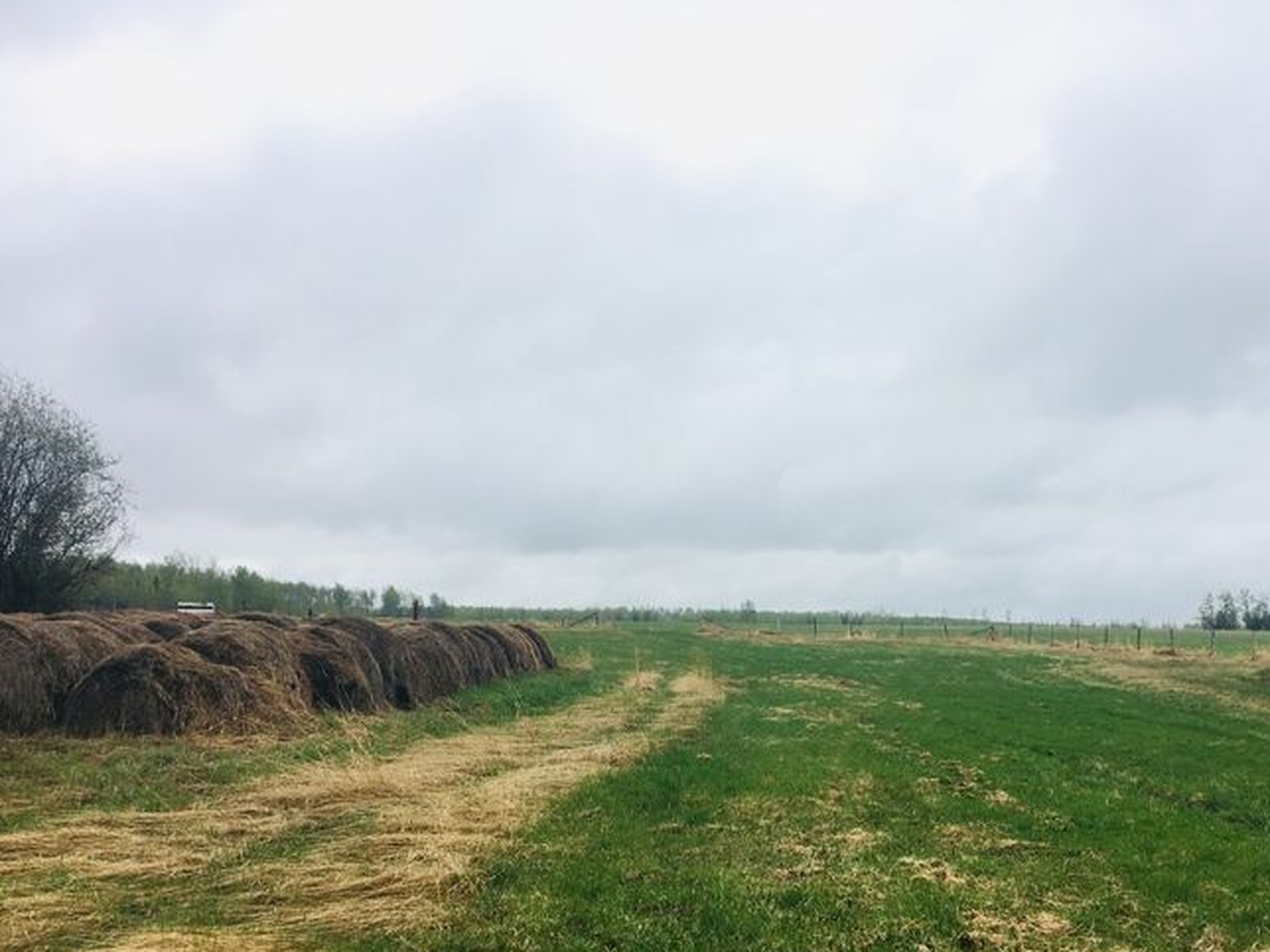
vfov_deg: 39.5
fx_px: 1321
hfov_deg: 50.9
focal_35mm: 36
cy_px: 558
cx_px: 775
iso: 25
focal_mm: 4.15
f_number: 2.2
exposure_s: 1/400
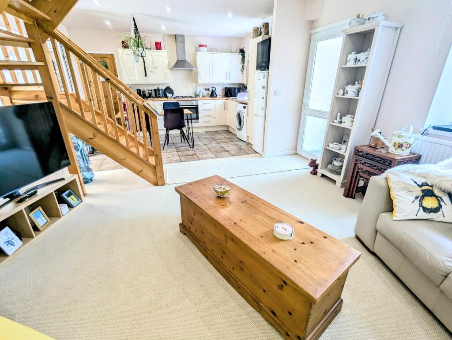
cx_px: 226
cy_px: 170
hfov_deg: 94.4
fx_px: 209
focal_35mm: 16
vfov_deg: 78.2
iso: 59
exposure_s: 1/69.8
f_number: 2.2
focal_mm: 2.35
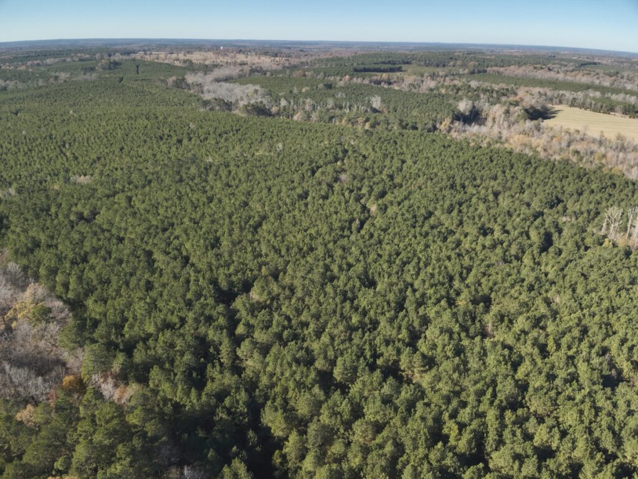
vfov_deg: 56.8
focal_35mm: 24
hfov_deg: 71.6
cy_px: 240
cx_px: 319
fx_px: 442
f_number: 2.8
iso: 100
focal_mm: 4.4
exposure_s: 1/725
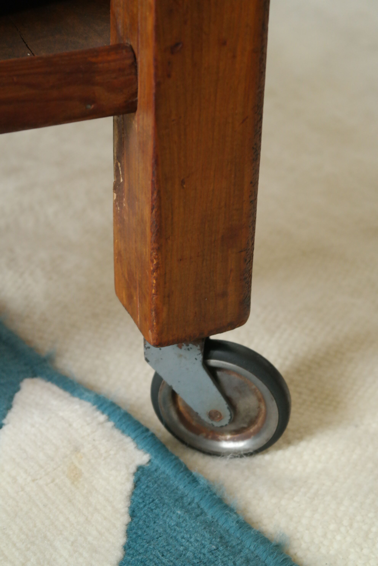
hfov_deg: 17.7
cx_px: 189
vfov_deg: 26.3
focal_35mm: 77
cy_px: 283
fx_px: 1213
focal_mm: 50
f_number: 5.6
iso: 1600
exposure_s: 1/30
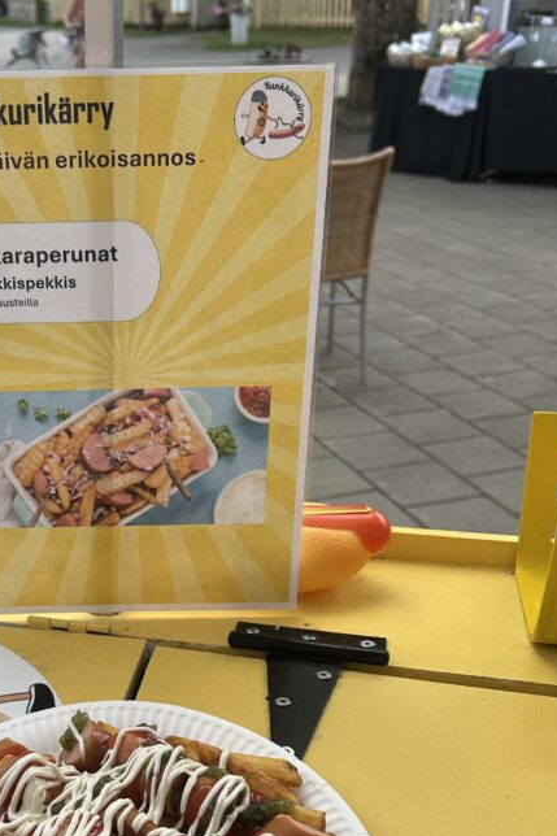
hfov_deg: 30.5
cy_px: 561
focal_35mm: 43
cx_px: 118
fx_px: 998
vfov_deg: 44.7
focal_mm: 5.7
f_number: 1.5
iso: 50
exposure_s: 1/2208
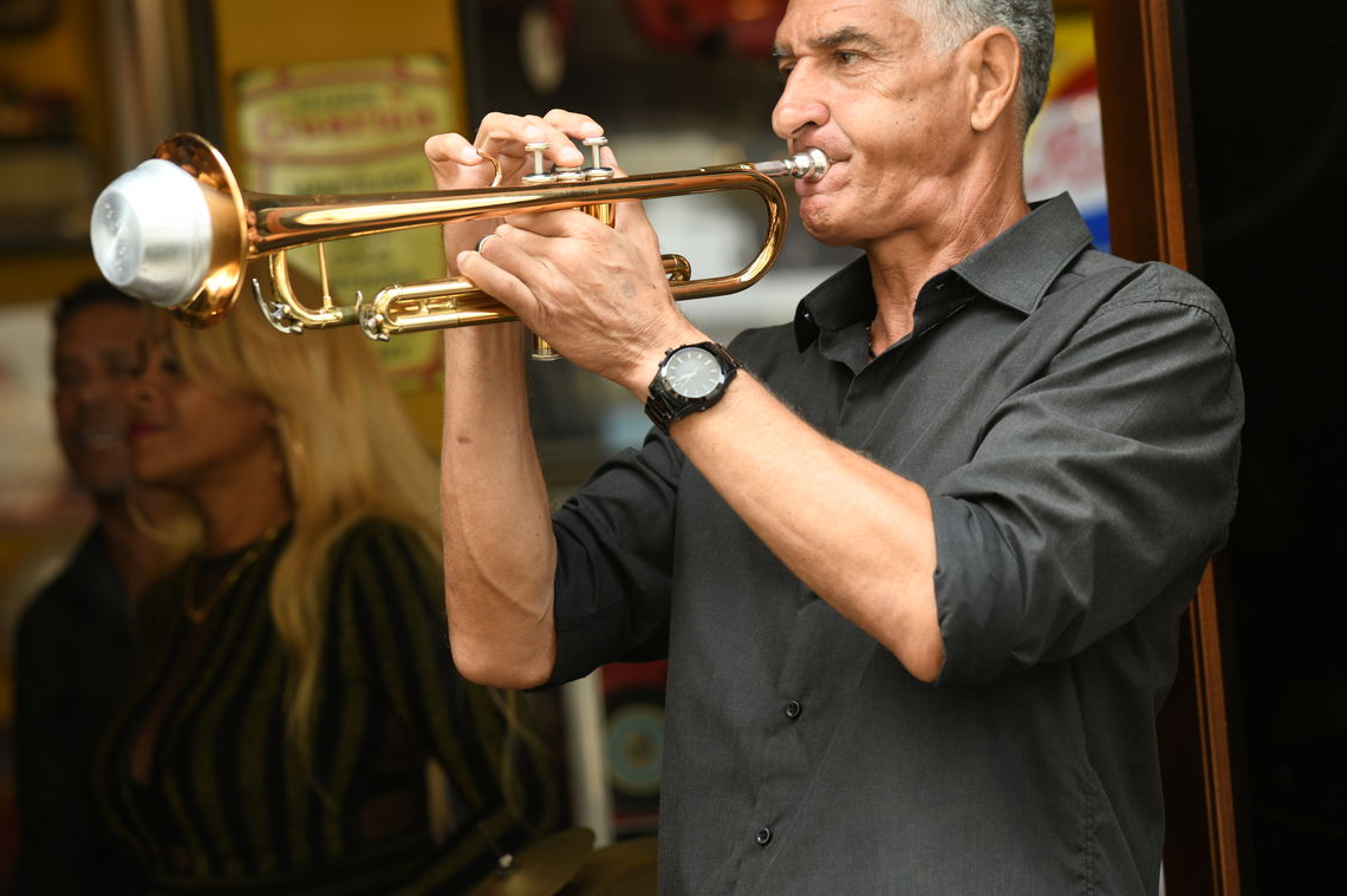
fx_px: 4824
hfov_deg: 15.9
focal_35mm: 129
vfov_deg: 10.6
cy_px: 361
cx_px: 774
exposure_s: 1/320
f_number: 3.5
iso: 320
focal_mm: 105
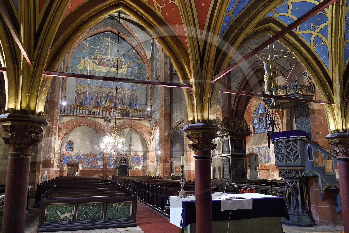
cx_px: 174
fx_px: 233
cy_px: 116
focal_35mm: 24
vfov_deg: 53.1
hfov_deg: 73.8
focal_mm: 24
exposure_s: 1/6
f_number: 6.3
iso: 1600
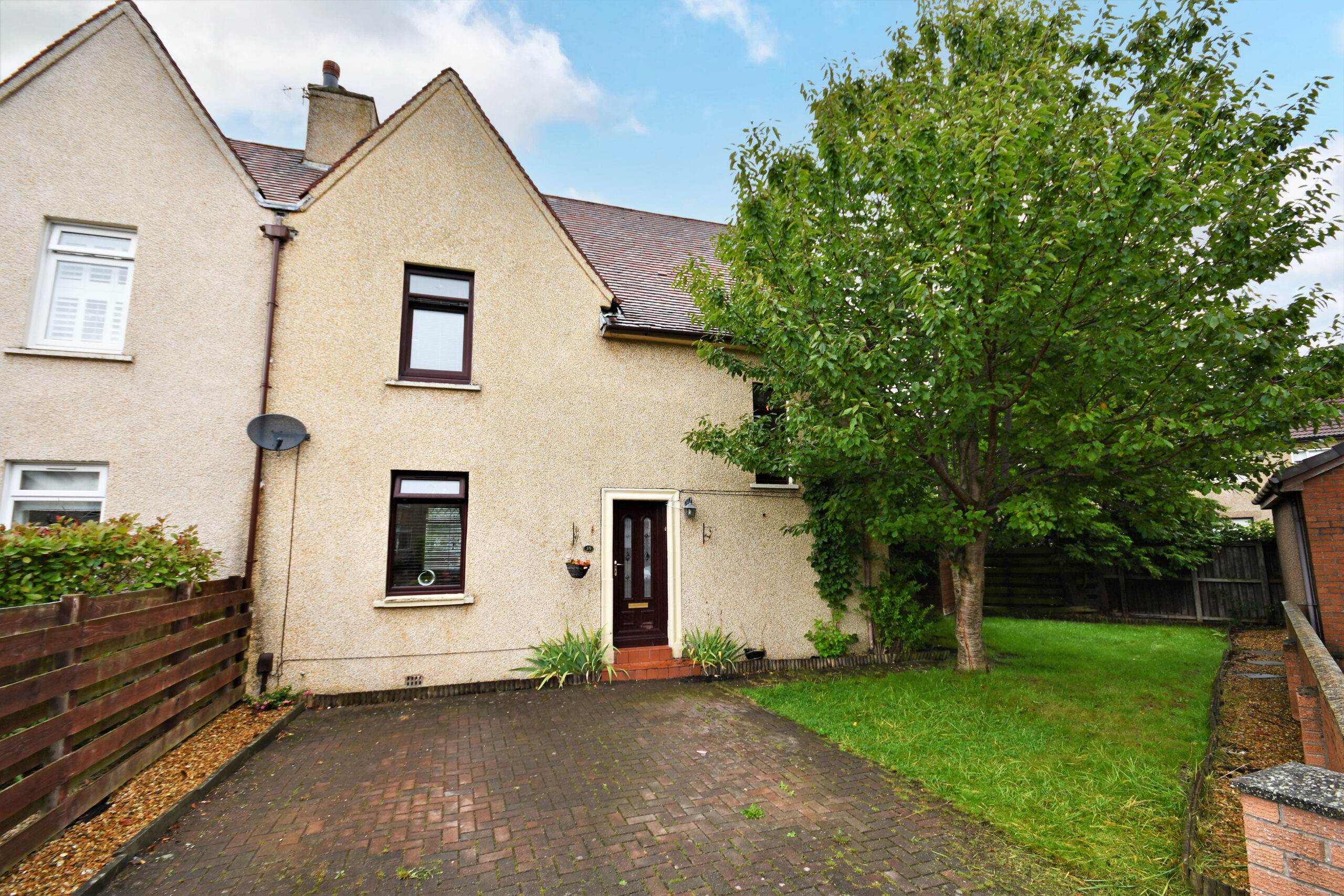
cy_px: 448
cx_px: 672
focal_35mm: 15
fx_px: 560
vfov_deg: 77.3
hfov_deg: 100.4
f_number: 7.1
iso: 100
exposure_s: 1/30
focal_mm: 10
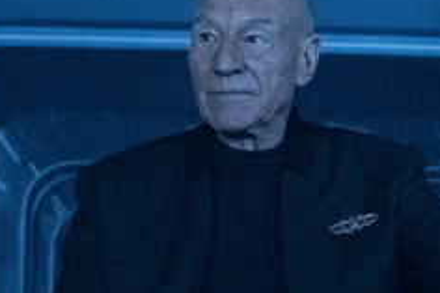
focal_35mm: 192
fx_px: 2345
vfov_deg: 7.1
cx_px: 703
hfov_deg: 10.3
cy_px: 248
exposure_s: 1/80
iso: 6400
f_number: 4.5
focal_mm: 38.8
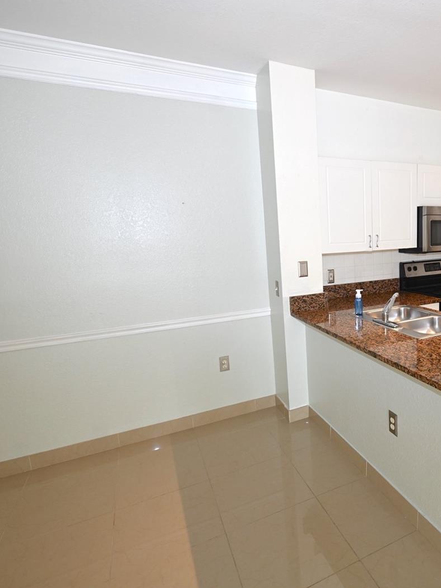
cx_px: 358
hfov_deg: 56.3
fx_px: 374
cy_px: 293
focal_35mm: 22
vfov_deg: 76.4
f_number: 4
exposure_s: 1/60
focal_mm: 15
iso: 360
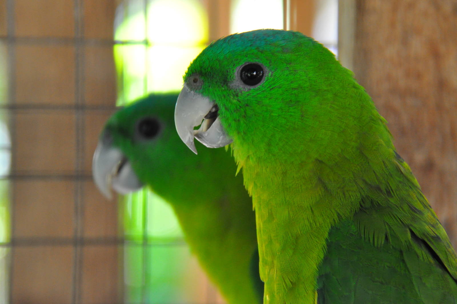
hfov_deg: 4.6
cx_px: 228
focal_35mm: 450
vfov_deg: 3.0
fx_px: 5706
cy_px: 152
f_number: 10
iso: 1600
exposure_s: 1/20
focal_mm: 300
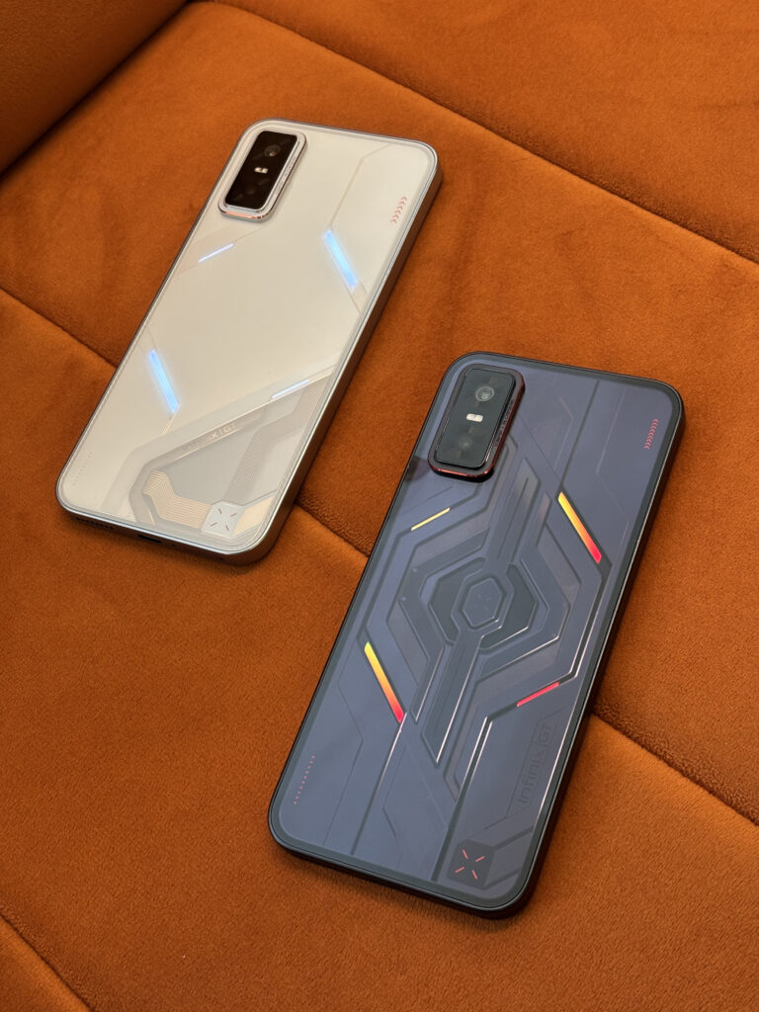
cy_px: 506
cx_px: 380
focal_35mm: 52
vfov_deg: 36.8
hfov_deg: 28.0
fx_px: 1520
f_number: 1.6
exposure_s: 1/33
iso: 100
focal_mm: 5.96
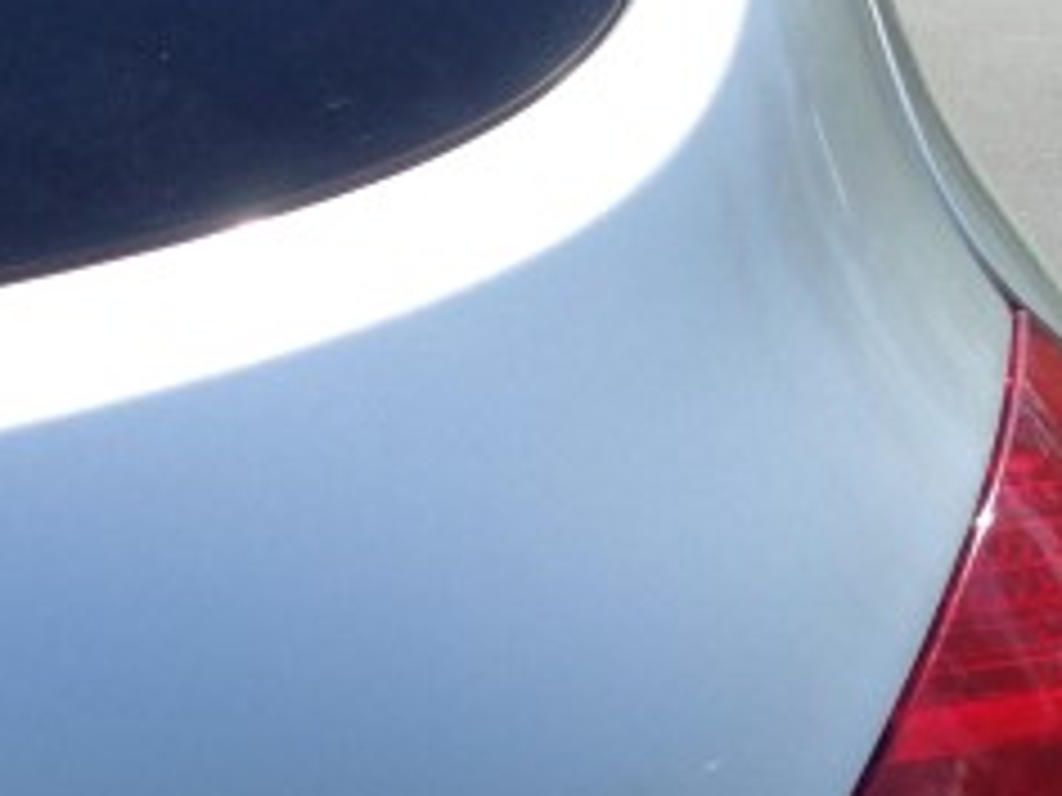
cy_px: 1183
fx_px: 4387
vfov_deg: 10.1
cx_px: -1048
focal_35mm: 143
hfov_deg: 12.2
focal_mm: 4.12
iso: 50
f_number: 2.4
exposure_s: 1/704
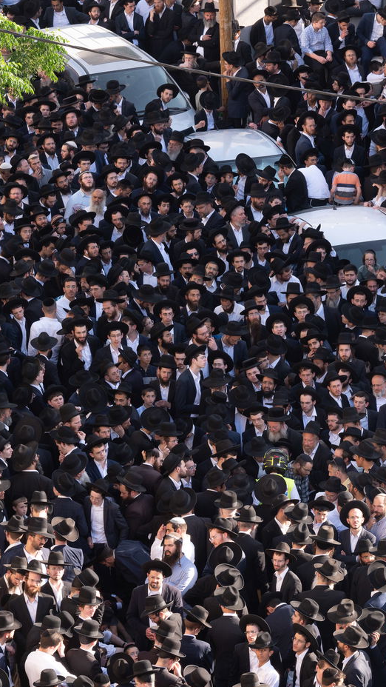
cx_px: 391
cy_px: 344
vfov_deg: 9.4
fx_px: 4167
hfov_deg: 5.3
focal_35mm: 229
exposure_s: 1/200
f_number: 10
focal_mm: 145
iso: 640
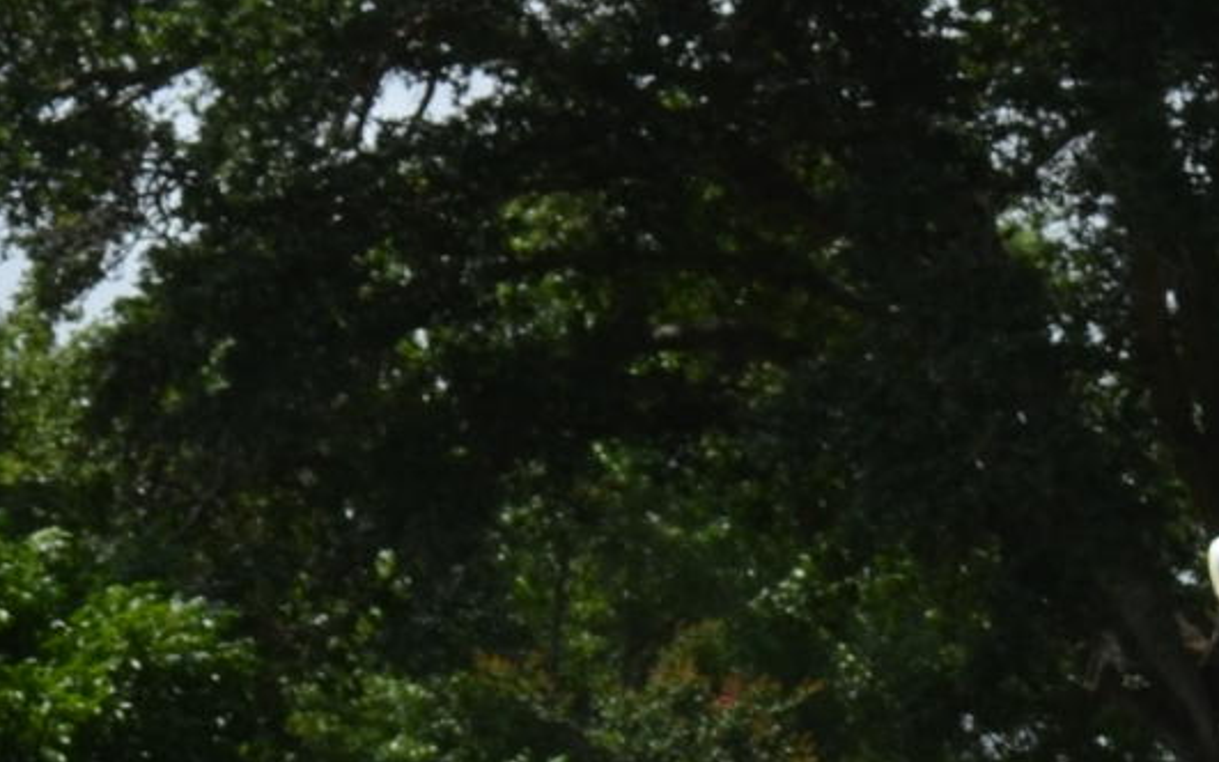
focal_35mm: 207
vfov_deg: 6.1
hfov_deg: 9.9
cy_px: 1888
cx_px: 1699
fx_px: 6878
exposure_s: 1/200
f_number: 11
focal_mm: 24
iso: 100
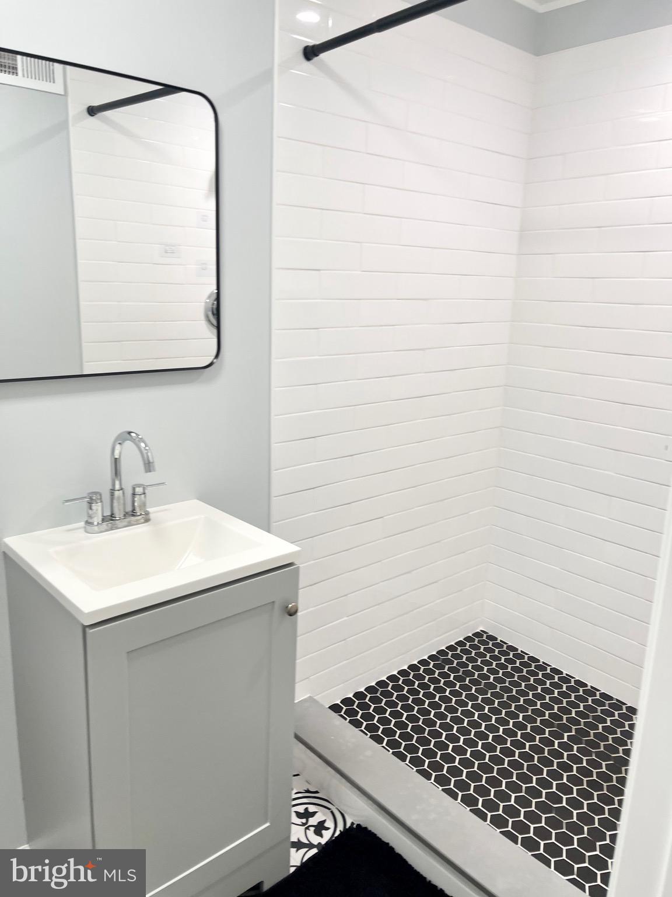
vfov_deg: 67.3
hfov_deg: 53.1
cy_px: 448
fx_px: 673
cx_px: 336
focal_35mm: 26
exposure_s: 1/63
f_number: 1.6
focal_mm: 5.1
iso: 50
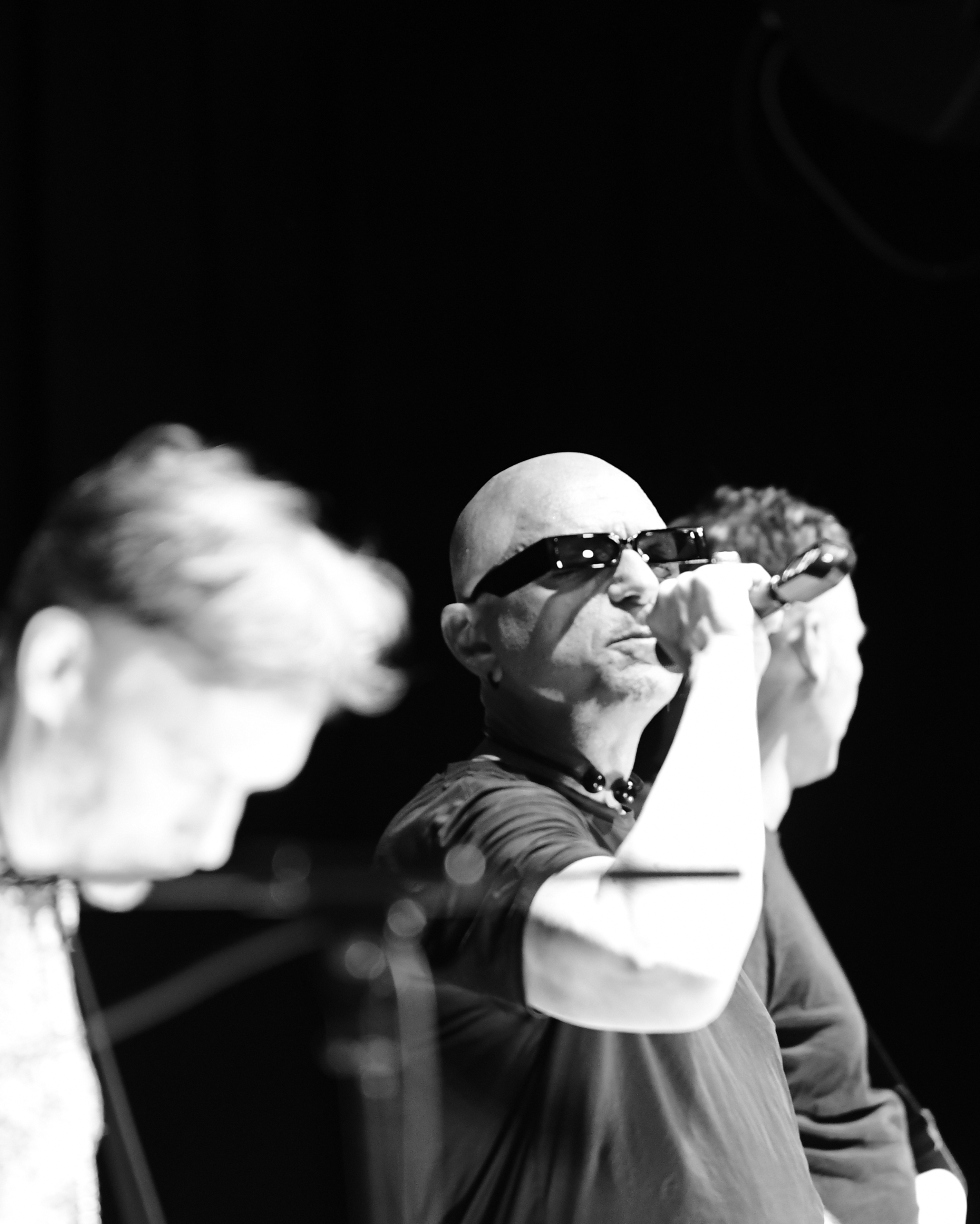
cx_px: 522
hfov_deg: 8.3
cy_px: 588
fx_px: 6780
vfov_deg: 10.3
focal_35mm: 187
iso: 1000
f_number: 1.4
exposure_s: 1/125
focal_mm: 85
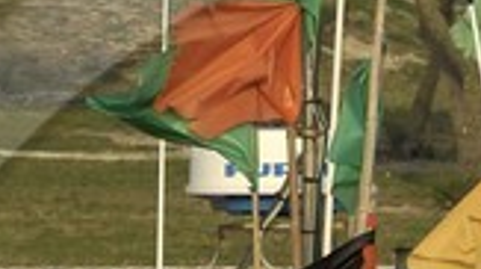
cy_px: 730
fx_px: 22814
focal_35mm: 1792
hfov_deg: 1.2
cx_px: 587
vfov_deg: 0.7
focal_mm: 116
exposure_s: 1/160
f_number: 8
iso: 100
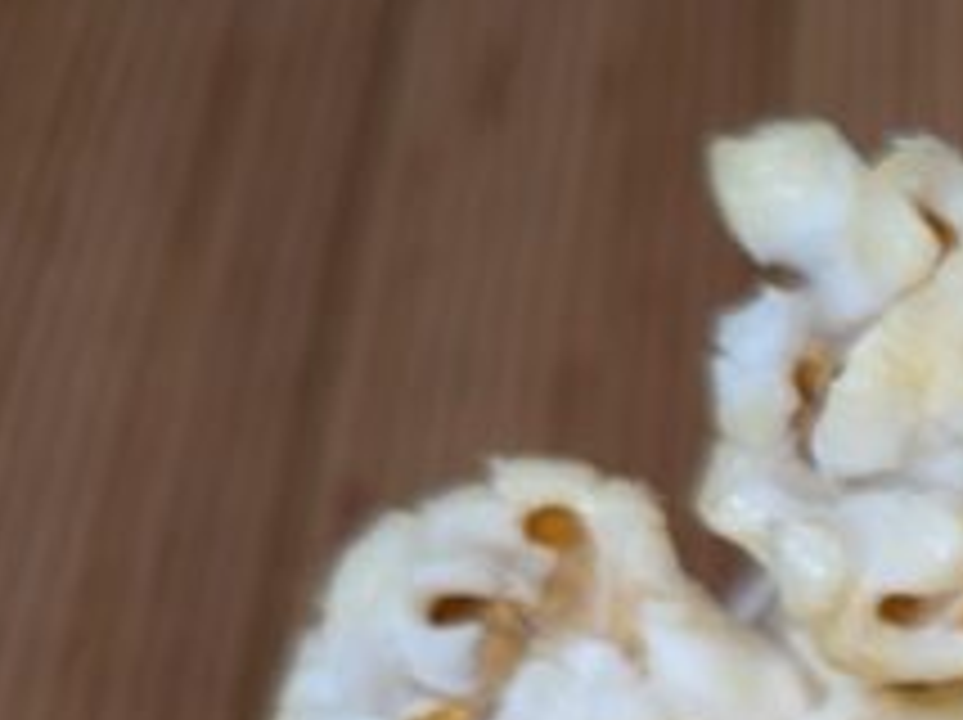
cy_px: 1251
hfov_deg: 13.9
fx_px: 3196
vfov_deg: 11.9
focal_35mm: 115
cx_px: 2034
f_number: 1.7
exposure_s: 1/120
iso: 45
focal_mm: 4.53
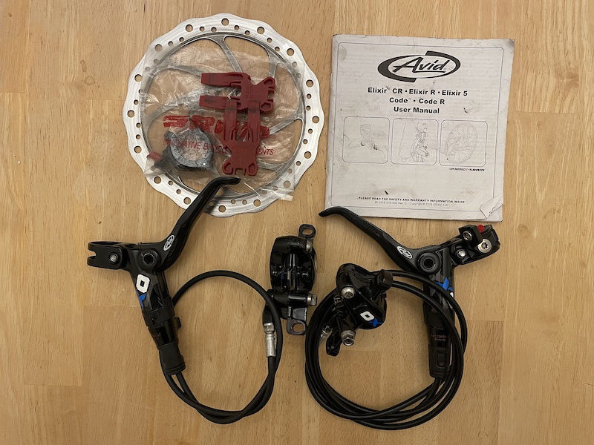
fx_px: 446
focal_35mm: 26
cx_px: 297
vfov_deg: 53.1
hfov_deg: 67.3
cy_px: 222
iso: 200
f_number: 1.6
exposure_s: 1/50
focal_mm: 4.2
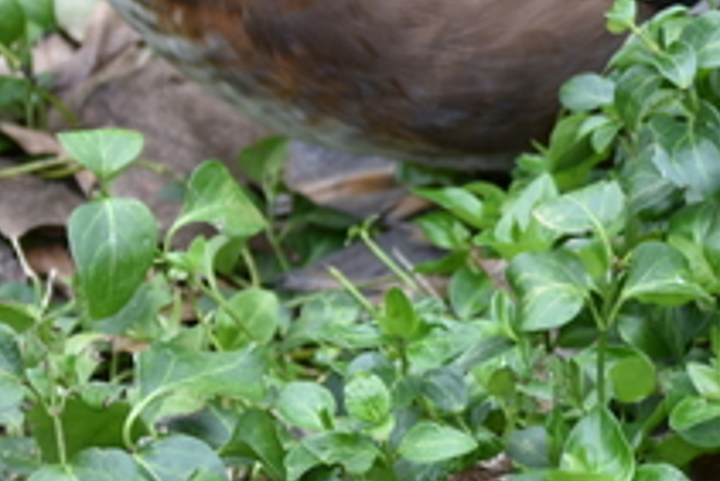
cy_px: 133
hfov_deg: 4.8
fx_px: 8486
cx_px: 1556
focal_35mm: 424
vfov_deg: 3.2
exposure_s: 1/160
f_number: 4.5
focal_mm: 70
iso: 180
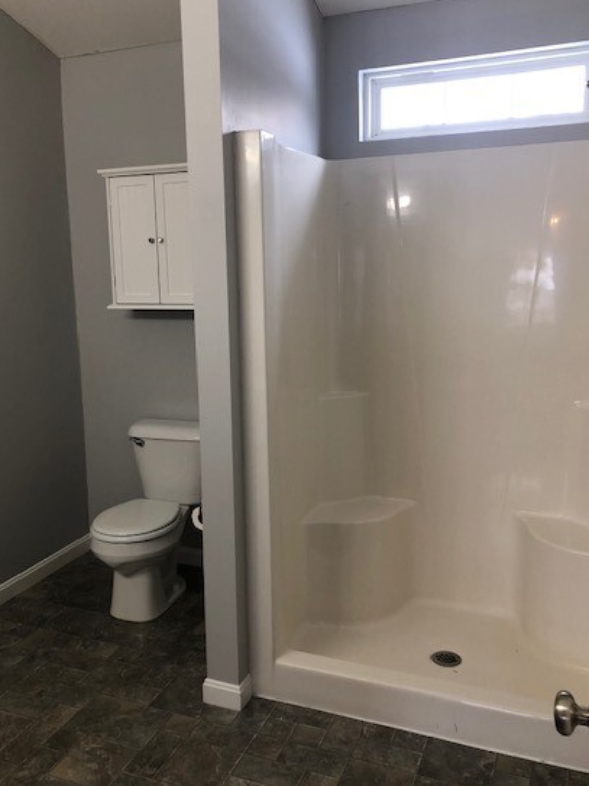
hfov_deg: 42.8
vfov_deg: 55.3
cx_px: 255
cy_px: 376
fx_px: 749
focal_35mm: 33
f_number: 1.8
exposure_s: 1/24
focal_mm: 3.99
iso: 32
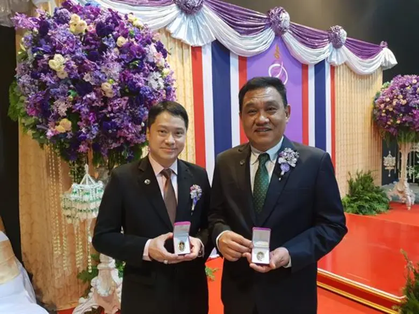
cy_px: 157
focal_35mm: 26
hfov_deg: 67.3
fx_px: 315
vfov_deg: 53.1
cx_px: 210
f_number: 1.5
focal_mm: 4.3
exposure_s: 1/20
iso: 250
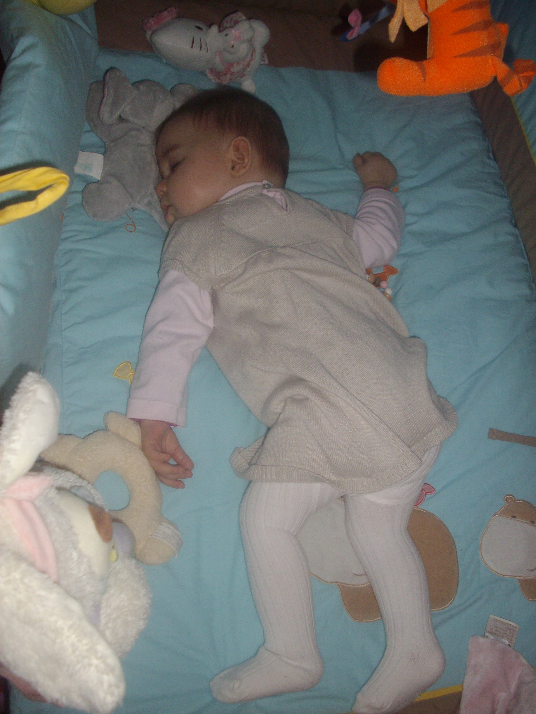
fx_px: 764
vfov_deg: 50.1
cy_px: 357
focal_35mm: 37
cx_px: 268
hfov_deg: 38.7
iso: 160
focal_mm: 6.2
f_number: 2.8
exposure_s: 1/50
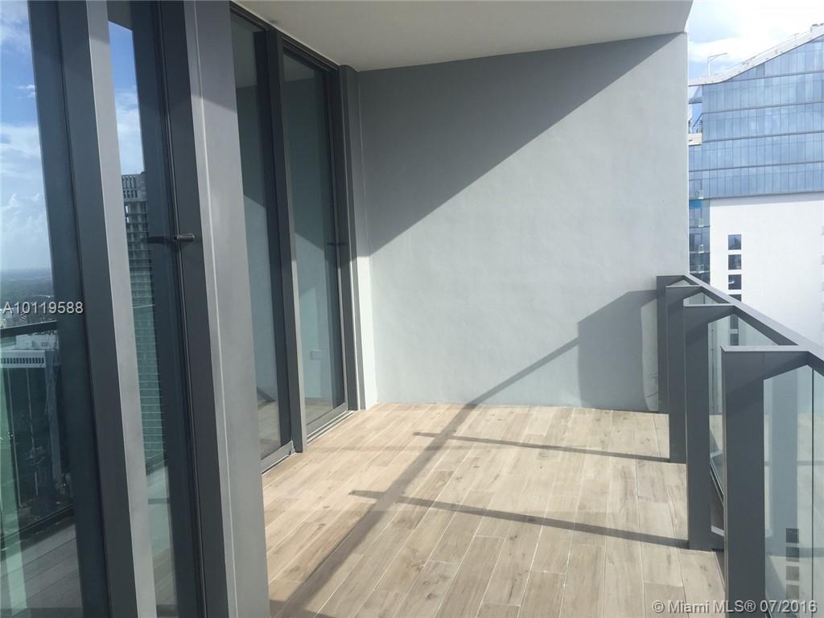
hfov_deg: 61.7
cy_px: 309
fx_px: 690
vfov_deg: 48.2
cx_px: 412
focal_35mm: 29
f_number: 2.2
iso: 32
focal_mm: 4.15
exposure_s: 1/760
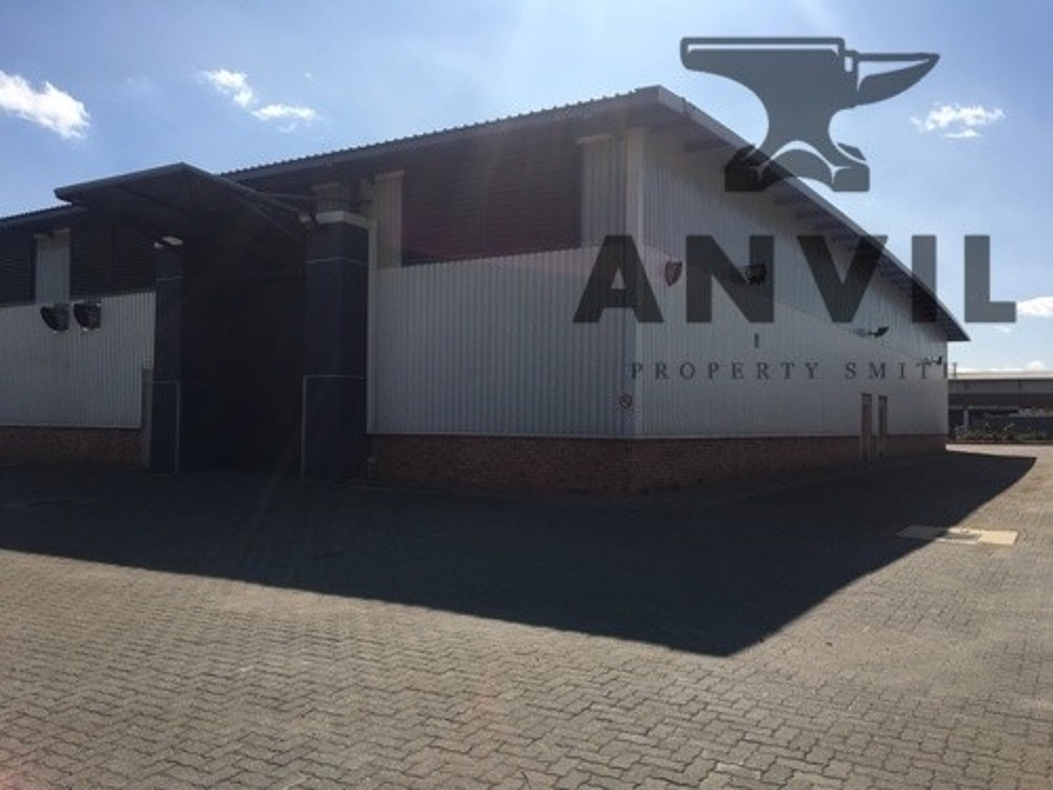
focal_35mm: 29
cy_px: 395
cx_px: 526
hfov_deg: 61.7
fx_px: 882
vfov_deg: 48.2
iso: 25
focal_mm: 4.15
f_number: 2.2
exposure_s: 1/2564
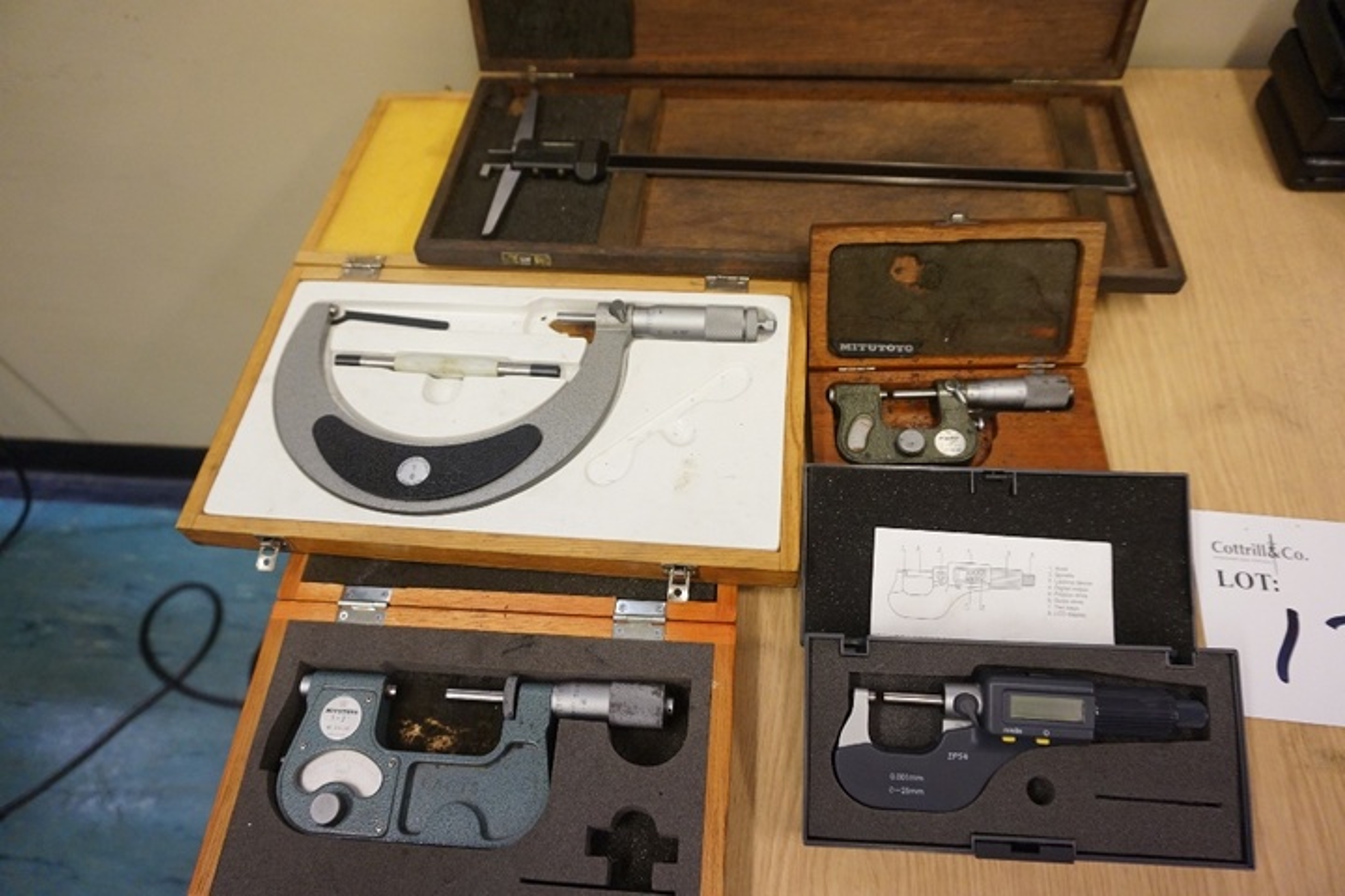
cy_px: 448
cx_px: 672
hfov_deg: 73.7
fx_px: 897
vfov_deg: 53.1
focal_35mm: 24
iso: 1600
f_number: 4
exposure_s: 1/60
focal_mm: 16
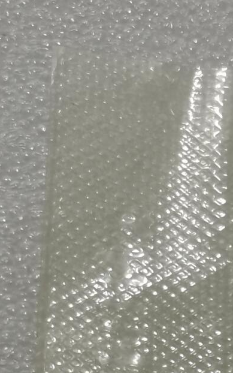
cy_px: 505
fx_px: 2275
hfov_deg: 5.8
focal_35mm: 224
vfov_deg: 9.2
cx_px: 402
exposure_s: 1/157
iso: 50
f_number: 1.8
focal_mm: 5.58
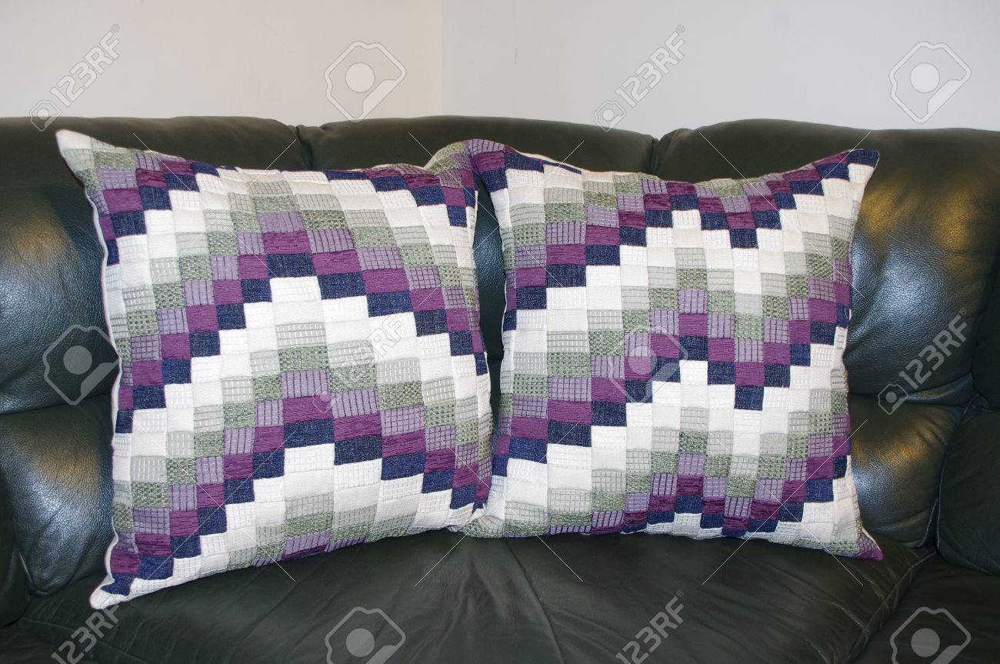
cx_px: 500
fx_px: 915
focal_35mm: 33
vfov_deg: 39.9
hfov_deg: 57.3
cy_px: 332
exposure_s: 1/8
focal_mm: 22
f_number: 5.6
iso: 400
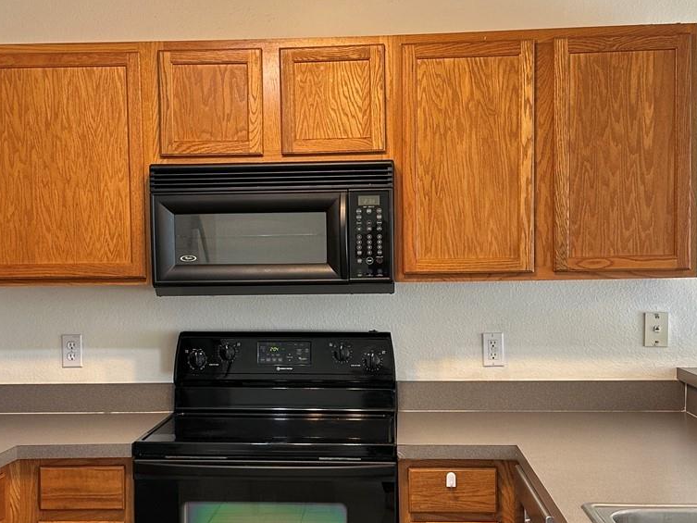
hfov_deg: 37.5
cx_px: 317
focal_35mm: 51
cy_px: 302
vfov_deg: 28.5
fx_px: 1027
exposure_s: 1/60
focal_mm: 6.86
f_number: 1.78
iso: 125
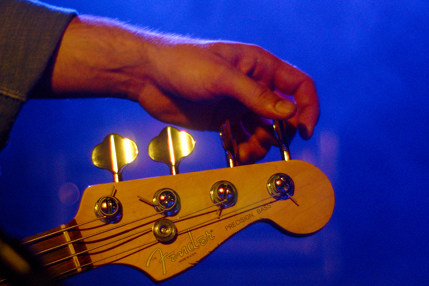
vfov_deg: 18.2
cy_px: 143
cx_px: 214
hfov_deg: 27.0
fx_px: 894
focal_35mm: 75
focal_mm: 50
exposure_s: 1/50
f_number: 1.4
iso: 1000
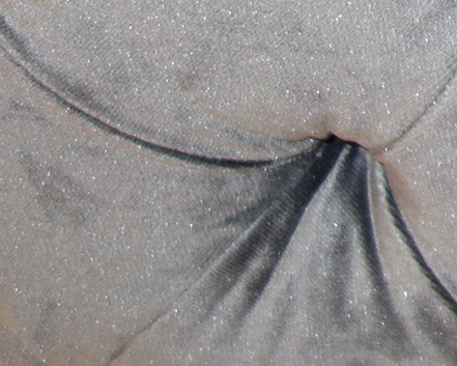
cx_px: 1086
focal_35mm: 163
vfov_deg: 8.8
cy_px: -427
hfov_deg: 10.3
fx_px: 2205
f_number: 1.8
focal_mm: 10.4
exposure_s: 1/30
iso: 125
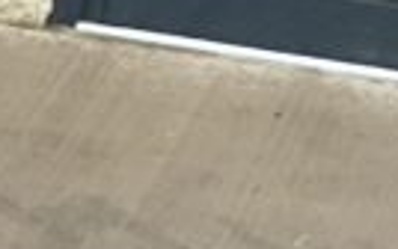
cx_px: -965
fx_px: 2551
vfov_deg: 5.0
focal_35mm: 235
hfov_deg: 7.4
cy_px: 1038
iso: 64
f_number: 1.8
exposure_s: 1/122
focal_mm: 3
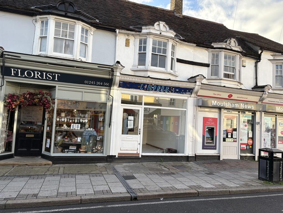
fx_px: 213
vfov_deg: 53.1
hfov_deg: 67.3
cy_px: 106
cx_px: 142
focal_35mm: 26
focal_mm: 5.96
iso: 50
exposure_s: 1/548
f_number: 1.6
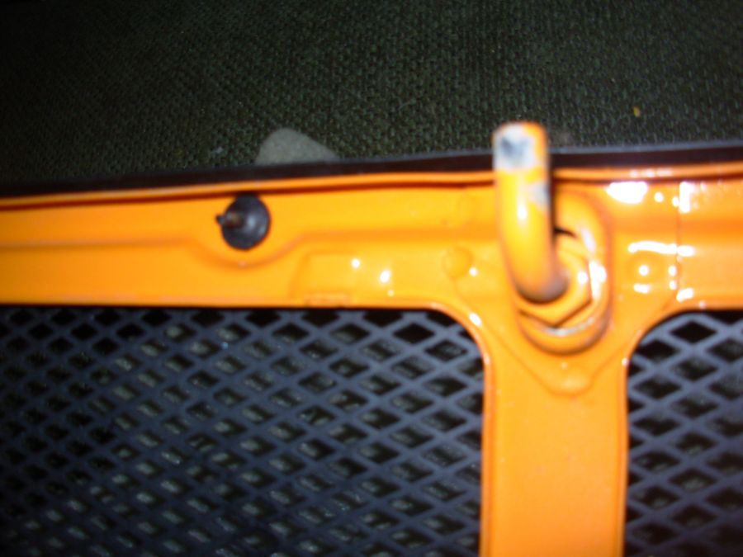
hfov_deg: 49.0
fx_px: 816
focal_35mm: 38
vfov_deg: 37.7
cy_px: 278
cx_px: 372
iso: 50
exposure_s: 1/32
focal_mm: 6.3
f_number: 2.9
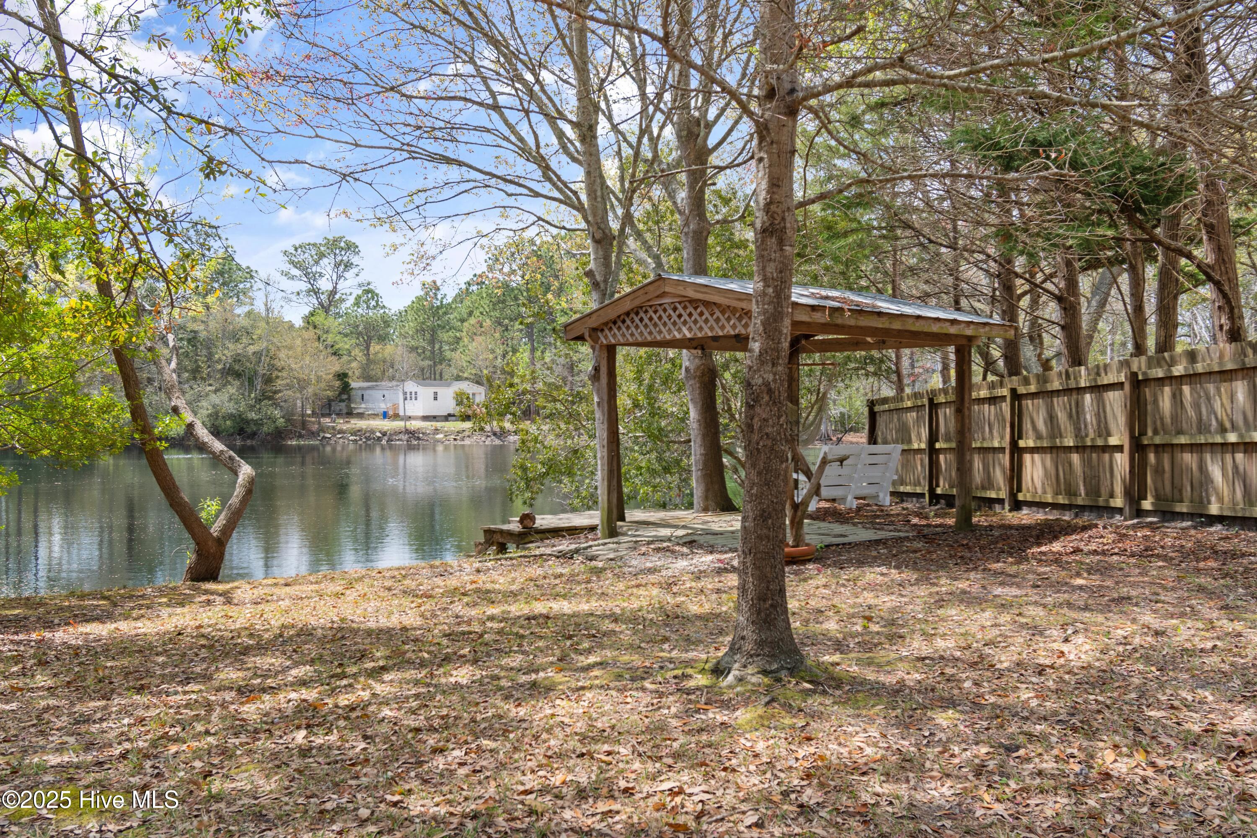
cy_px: 419
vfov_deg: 43.6
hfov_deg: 61.9
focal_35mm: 30
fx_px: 1047
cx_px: 628
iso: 100
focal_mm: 20
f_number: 5.6
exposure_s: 1/125
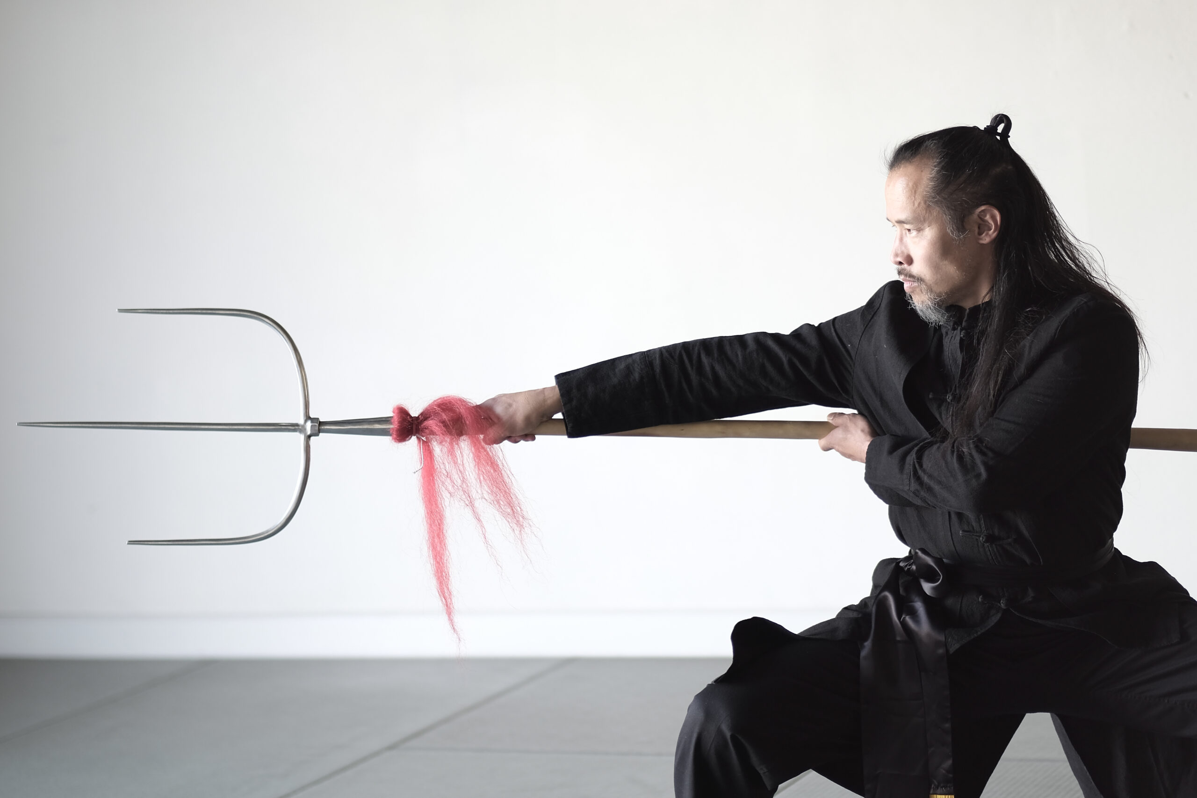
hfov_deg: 24.2
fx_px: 2793
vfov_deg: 16.3
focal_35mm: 84
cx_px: 598
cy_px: 399
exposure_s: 1/200
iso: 200
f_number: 1.2
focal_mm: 56
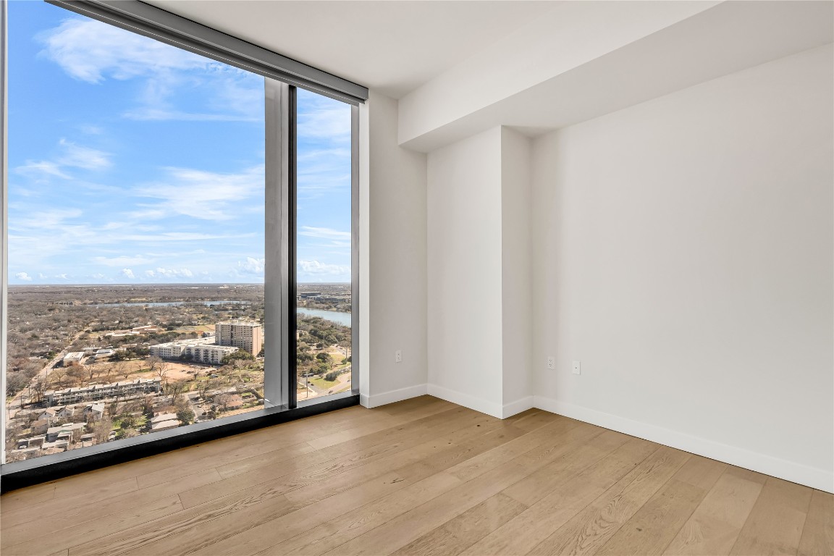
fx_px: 371
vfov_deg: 73.7
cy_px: 278
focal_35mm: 16
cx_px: 417
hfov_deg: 96.7
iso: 320
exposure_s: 1/200
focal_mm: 16
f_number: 9
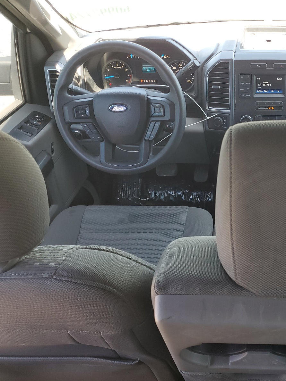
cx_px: 252
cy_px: 190
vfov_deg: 52.6
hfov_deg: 38.2
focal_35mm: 35
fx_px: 386
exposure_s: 1/120
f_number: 1.5
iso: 62
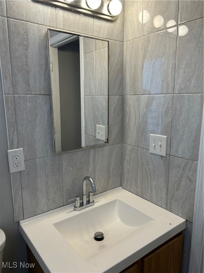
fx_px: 204
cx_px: 102
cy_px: 136
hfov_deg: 53.1
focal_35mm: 26
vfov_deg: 67.3
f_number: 1.5
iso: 40
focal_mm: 5.7
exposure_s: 1/120
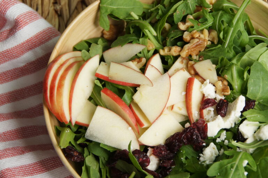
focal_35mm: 150
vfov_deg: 9.1
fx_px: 1116
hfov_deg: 13.7
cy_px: 89
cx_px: 134
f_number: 9
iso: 100
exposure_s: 1/15
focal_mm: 100
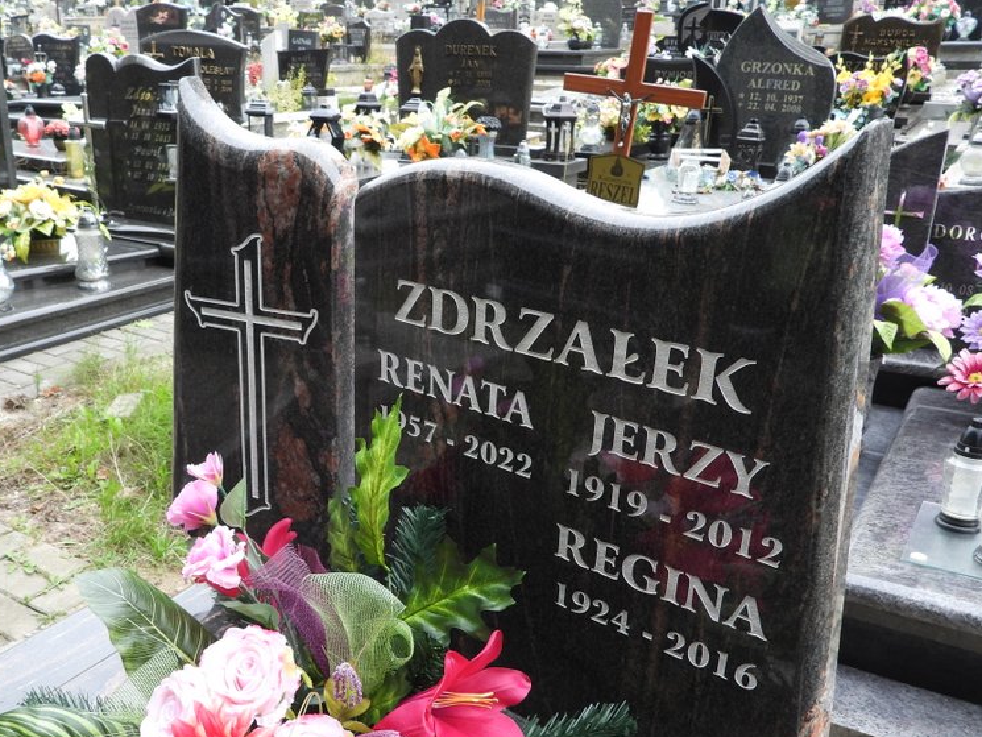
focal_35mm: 33
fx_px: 936
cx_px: 384
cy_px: 438
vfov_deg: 42.8
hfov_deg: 54.9
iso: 100
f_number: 2.8
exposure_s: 1/125
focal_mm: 4.3
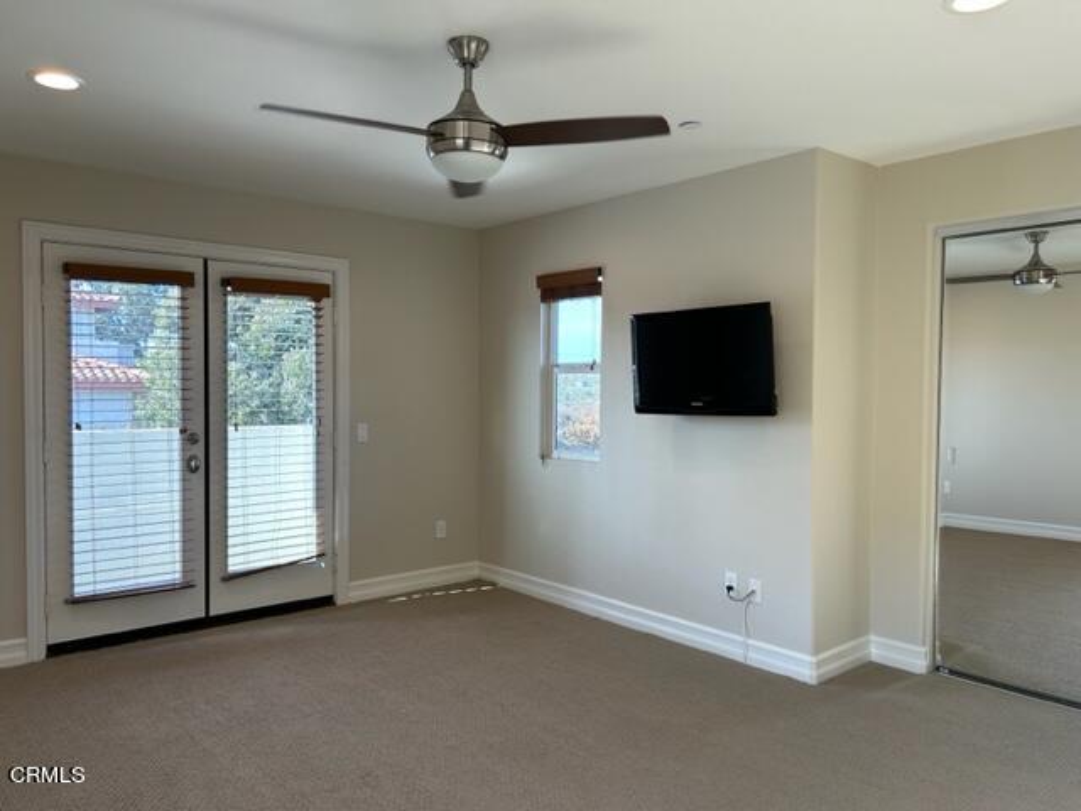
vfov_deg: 53.1
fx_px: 812
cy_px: 406
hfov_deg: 67.3
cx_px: 540
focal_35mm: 26
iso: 50
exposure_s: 1/195
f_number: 1.5
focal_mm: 5.7
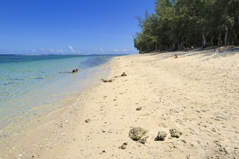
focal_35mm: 31
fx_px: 206
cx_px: 120
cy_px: 80
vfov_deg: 42.3
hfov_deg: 60.3
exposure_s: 1/250
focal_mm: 31
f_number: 14
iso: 200
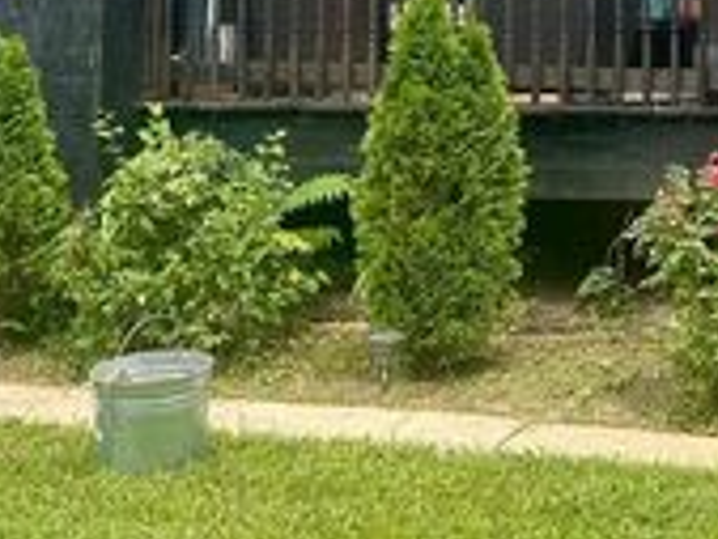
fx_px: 1598
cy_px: -87
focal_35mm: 77
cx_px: 752
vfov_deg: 18.3
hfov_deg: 24.0
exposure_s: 1/1100
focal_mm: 5.7
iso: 50
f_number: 1.5
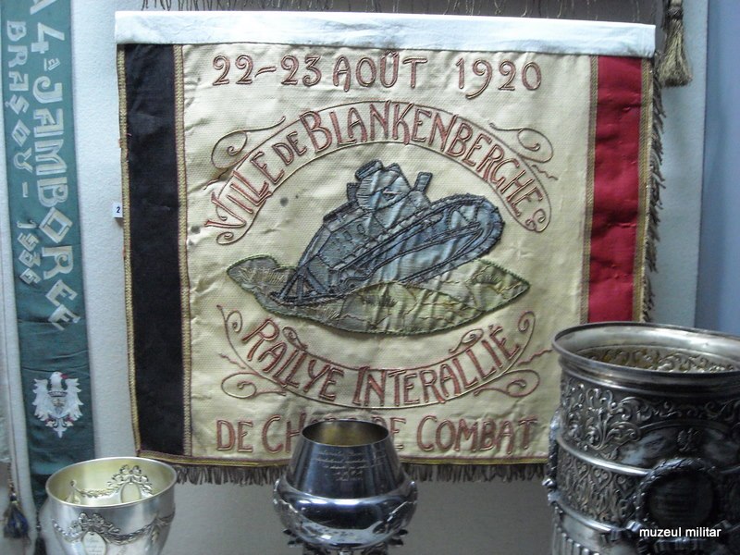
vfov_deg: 40.7
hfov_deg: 52.6
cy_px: 278
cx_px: 370
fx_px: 748
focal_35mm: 35
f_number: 2.8
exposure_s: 1/15
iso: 400
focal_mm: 5.7
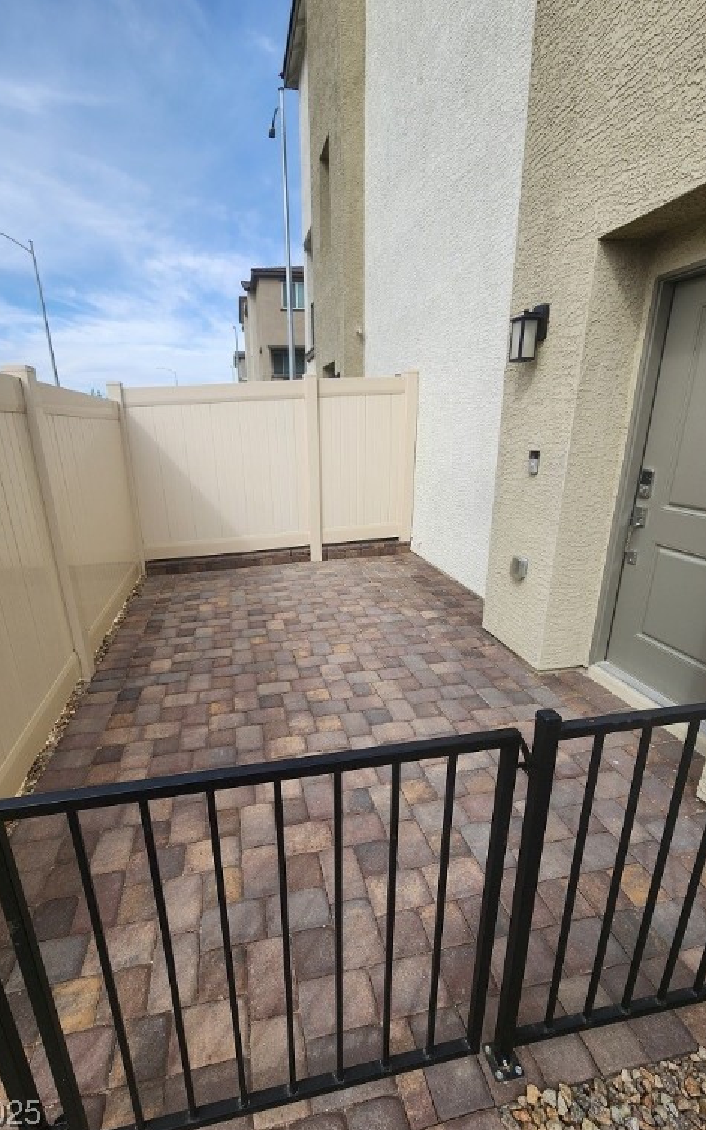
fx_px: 431
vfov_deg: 105.3
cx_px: 322
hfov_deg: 78.4
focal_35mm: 14
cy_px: 572
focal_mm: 2.2
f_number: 2.2
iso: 50
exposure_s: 1/1314
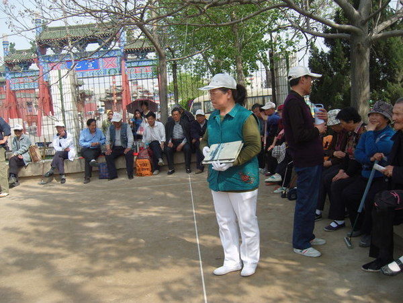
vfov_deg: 41.8
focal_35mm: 34
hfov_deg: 54.0
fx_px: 396
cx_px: 202
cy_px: 152
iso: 100
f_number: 7
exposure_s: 1/160
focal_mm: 7.3
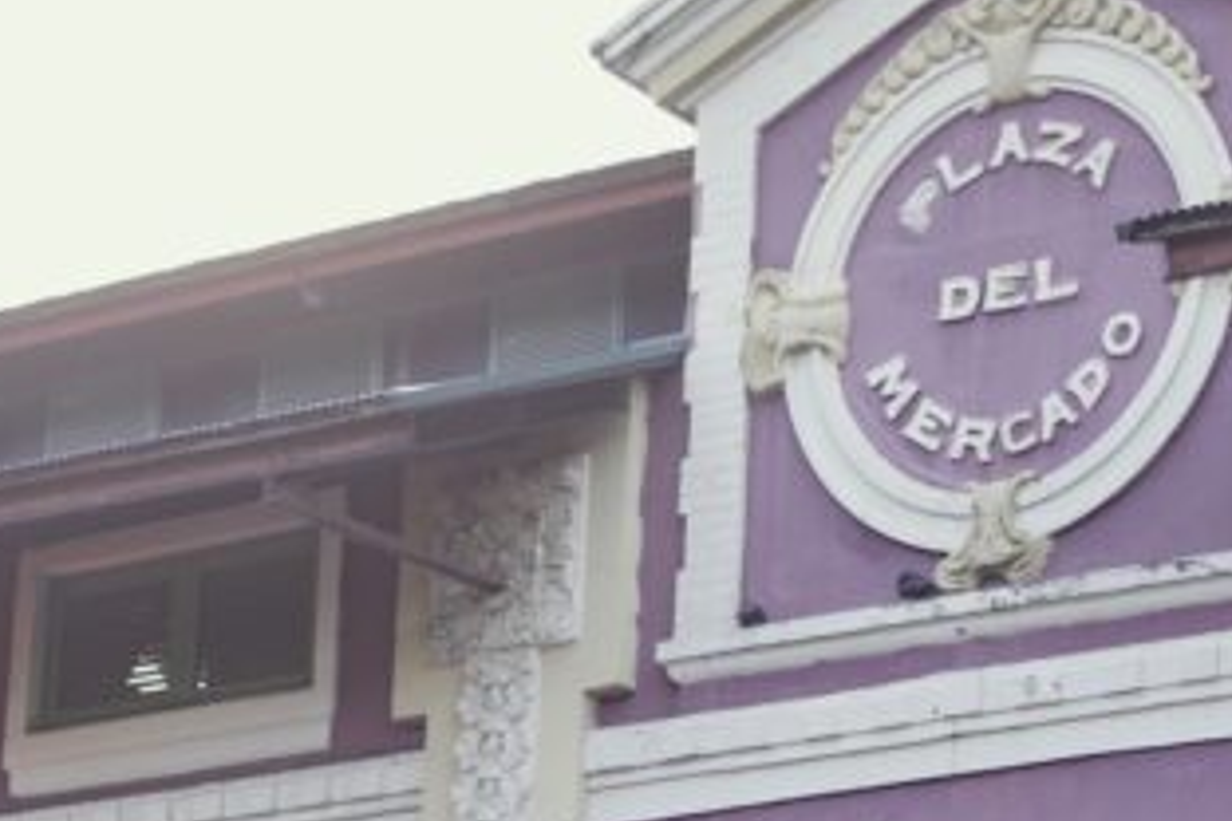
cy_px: 1044
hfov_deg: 17.6
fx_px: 3935
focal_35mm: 115
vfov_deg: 11.6
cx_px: 1046
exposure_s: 1/160
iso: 200
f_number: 2
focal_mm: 35
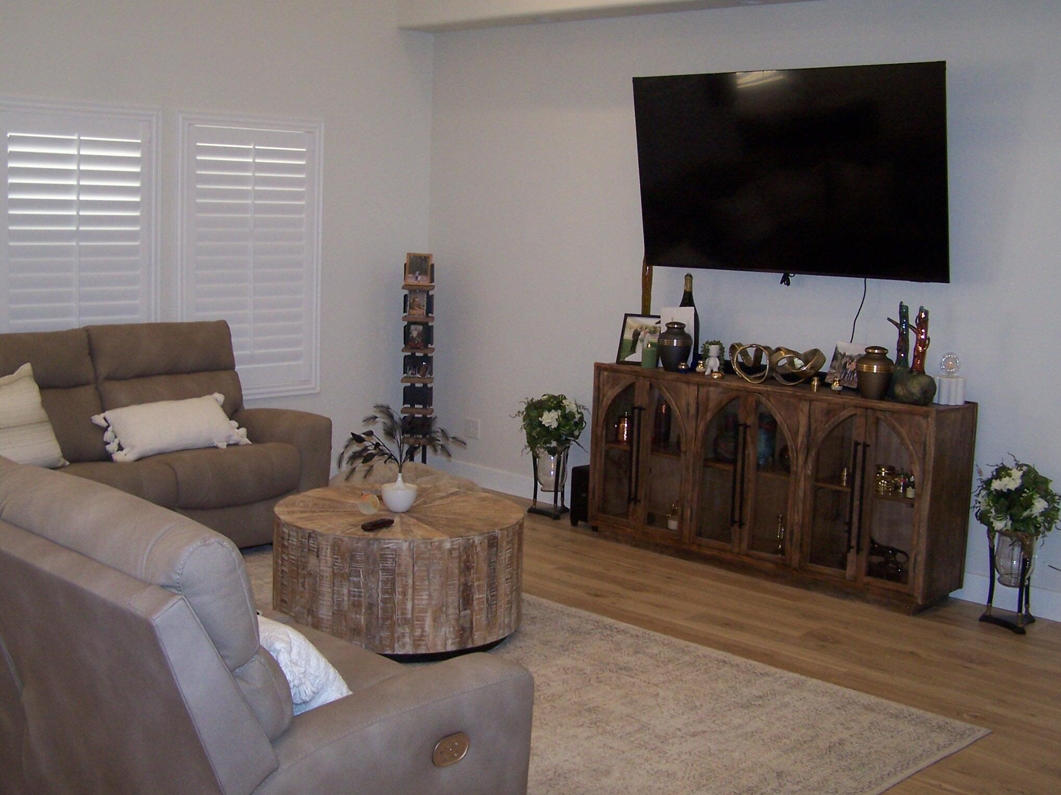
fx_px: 1318
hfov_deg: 43.9
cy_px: 394
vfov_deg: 33.6
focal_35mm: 43
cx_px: 534
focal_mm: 6.3
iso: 140
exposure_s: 1/60
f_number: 2.8
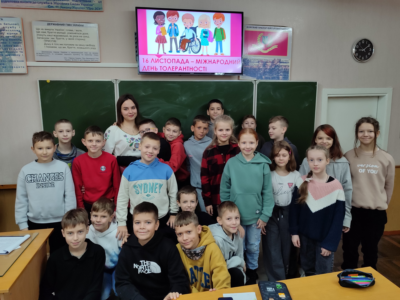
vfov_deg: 54.9
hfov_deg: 69.4
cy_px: 150
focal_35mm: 25
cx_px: 200
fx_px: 289
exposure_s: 1/50
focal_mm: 5.95
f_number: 1.89
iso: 220
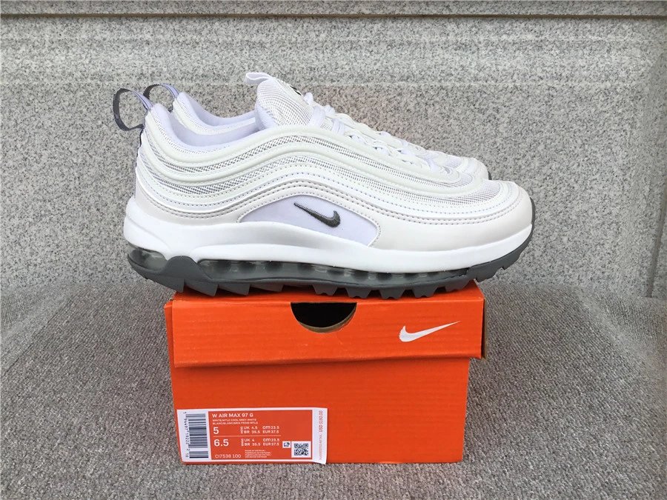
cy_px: 250
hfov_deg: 58.4
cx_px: 334
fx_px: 597
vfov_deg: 45.4
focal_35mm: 31
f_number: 2.4
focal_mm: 3.3
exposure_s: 1/255
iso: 25
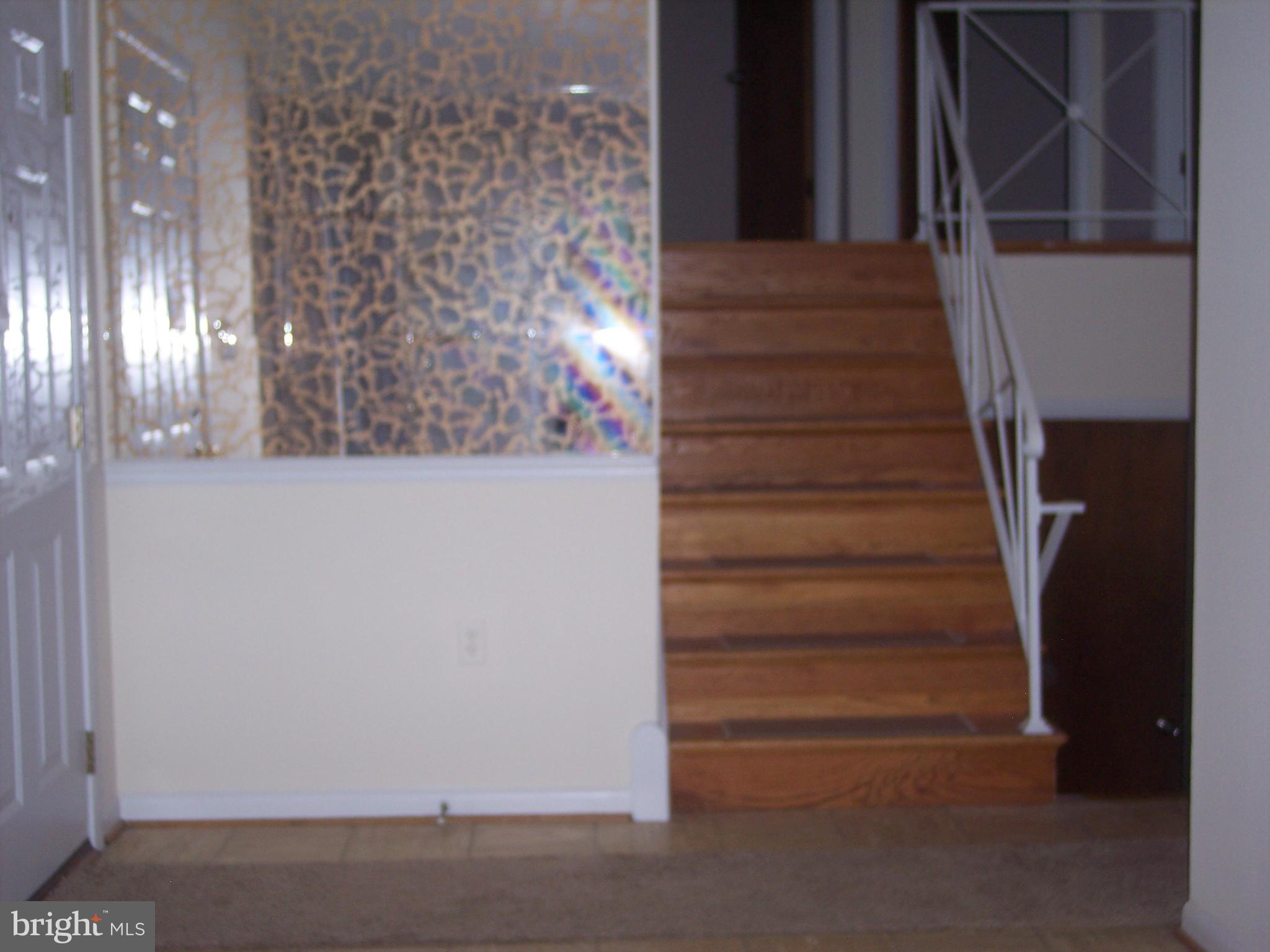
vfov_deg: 28.0
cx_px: 635
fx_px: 1908
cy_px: 476
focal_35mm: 52
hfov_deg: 36.8
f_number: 3.4
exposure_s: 1/60
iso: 100
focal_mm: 10.7
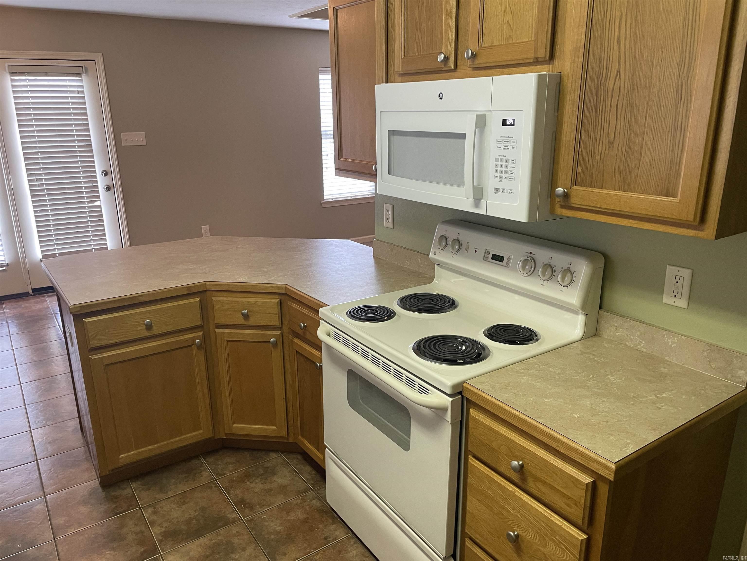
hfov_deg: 67.3
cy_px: 280
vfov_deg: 53.1
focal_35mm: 26
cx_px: 374
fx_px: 561
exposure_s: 1/60
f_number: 1.6
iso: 200
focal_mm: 4.2
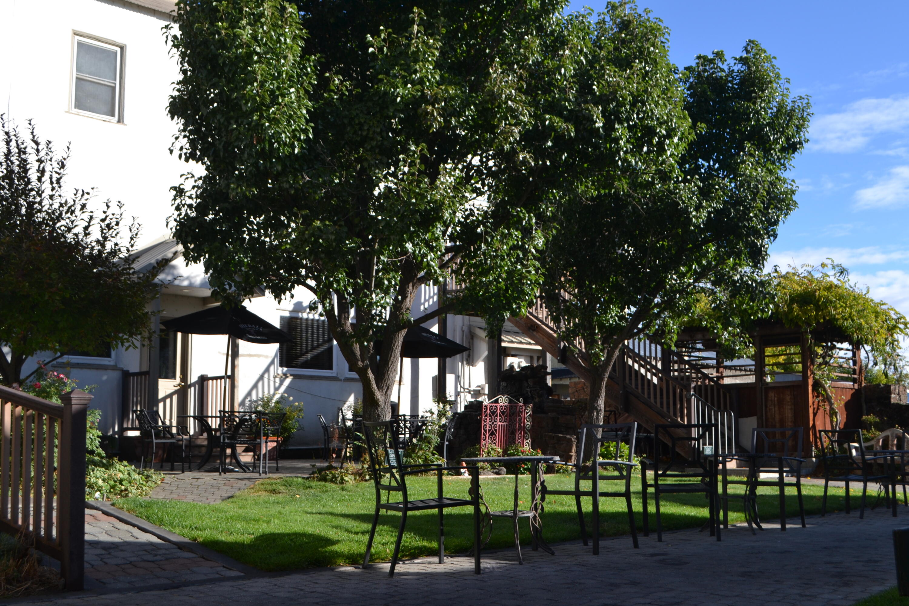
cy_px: 303
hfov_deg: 46.4
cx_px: 454
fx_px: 1060
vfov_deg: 31.9
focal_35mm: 42
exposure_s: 1/160
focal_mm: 28
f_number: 6.3
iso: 100
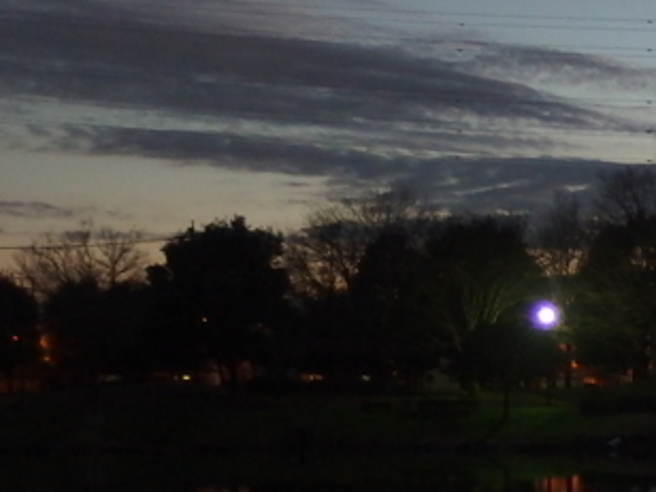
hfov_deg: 20.5
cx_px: 952
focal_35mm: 83
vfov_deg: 17.7
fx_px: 1573
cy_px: 373
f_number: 1.8
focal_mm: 4.7
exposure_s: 1/13
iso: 400
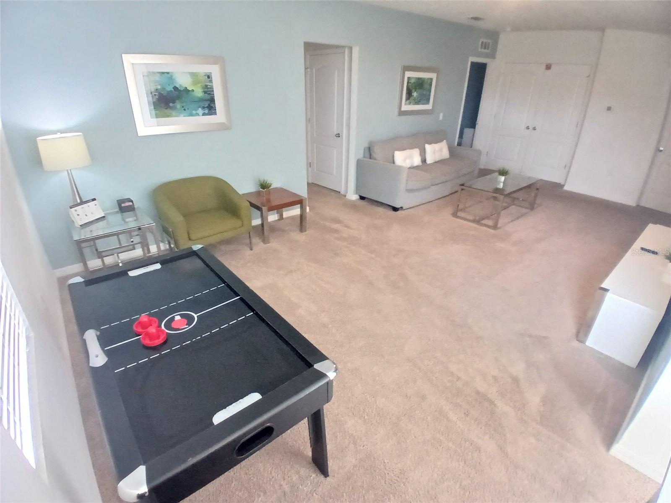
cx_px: 336
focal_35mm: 17
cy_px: 252
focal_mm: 1.4
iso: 400
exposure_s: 1/24
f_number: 2.2
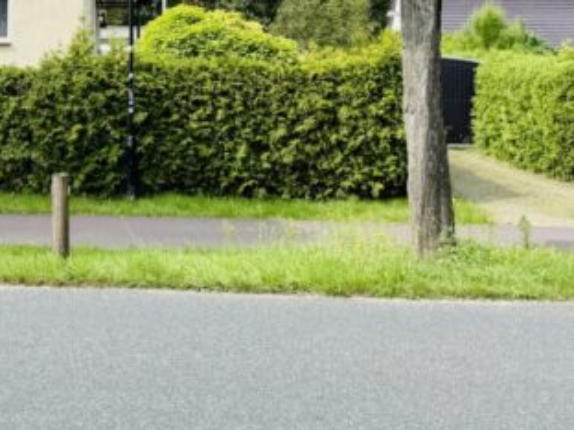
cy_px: 29
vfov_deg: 24.0
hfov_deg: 30.7
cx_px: 22
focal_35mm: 59
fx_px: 978
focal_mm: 6.76
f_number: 1.78
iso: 80
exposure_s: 1/2703
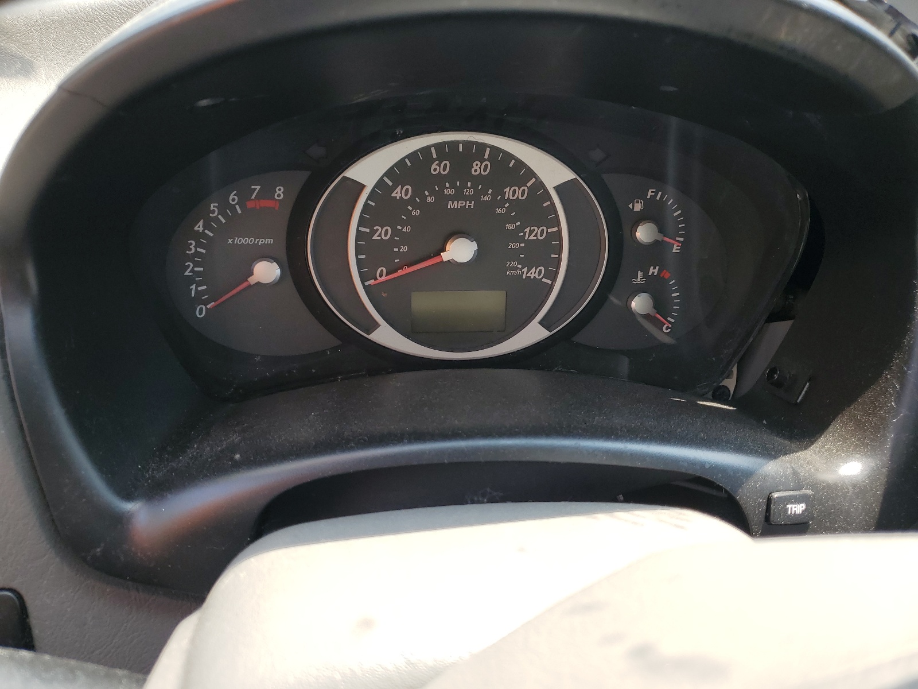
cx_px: 459
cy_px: 344
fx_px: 690
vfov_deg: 53.1
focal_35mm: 26
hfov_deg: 67.3
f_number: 1.5
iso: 50
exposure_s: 1/333
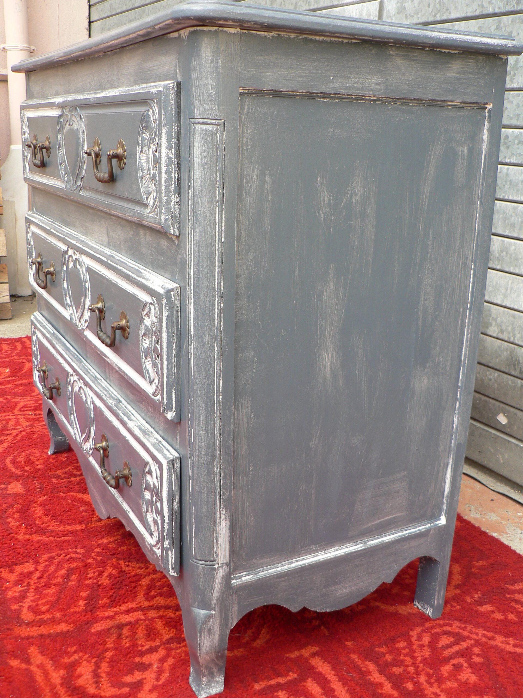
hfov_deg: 39.7
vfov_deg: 51.4
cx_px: 262
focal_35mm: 36
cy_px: 349
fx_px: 725
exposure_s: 1/100
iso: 80
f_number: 2.8
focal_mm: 6
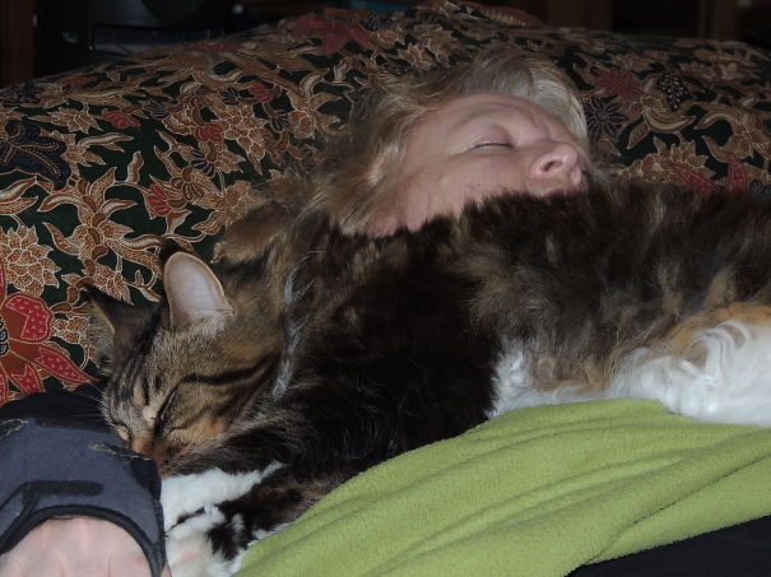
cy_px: 288
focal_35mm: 135
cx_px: 386
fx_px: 3005
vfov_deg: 11.0
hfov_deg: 14.6
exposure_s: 1/60
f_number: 4.3
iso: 200
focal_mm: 24
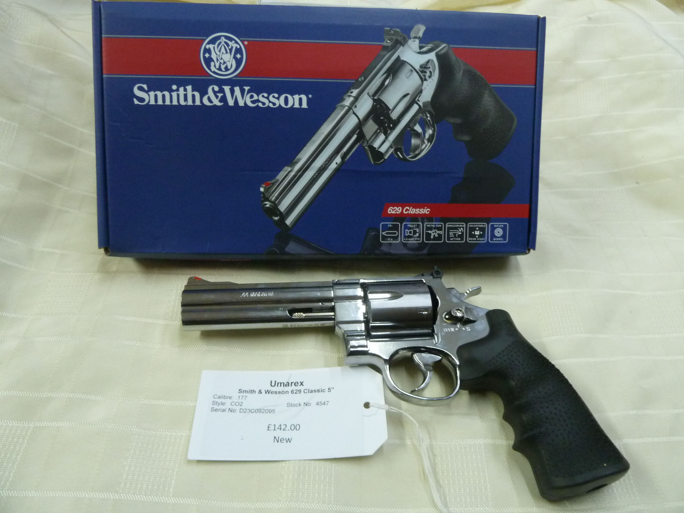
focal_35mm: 25
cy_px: 256
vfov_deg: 54.9
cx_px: 342
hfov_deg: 69.4
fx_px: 494
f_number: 3.3
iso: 320
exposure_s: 1/30
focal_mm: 4.1
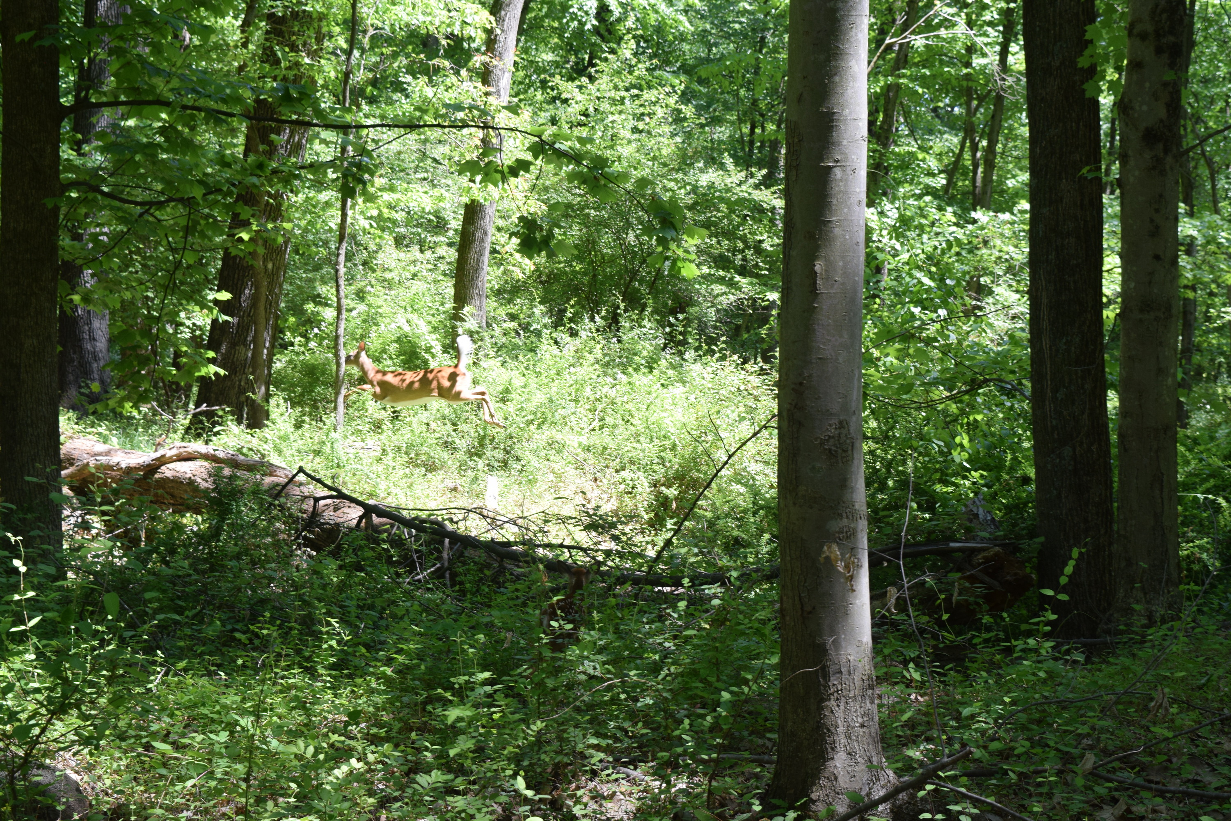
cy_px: 410
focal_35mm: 57
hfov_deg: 35.1
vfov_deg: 23.8
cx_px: 616
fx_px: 1949
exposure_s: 1/200
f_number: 7.1
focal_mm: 38
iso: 400
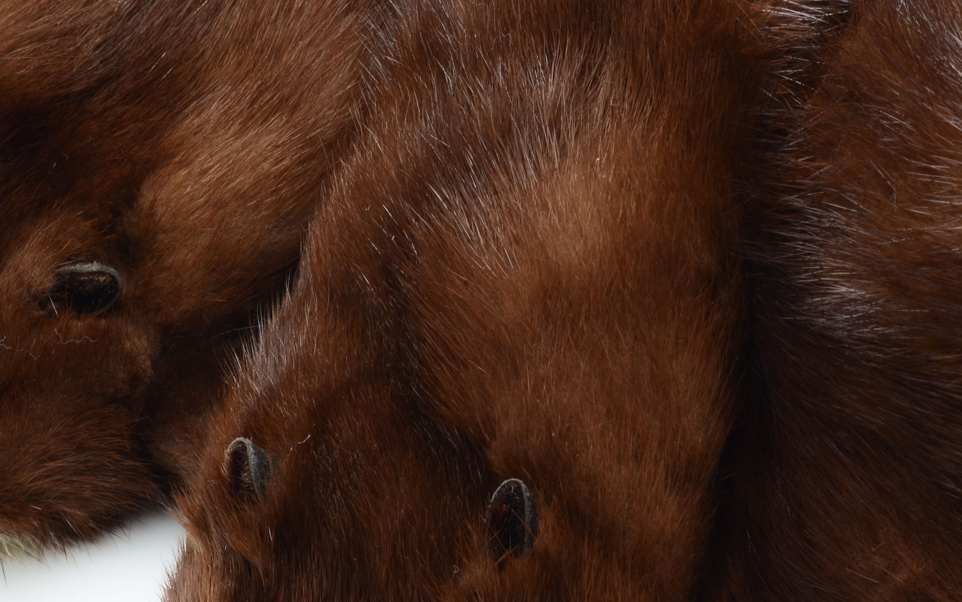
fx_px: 4036
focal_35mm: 154
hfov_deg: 13.5
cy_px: 255
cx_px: 719
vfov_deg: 8.5
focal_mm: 55
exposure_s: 1/160
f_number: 16
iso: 100
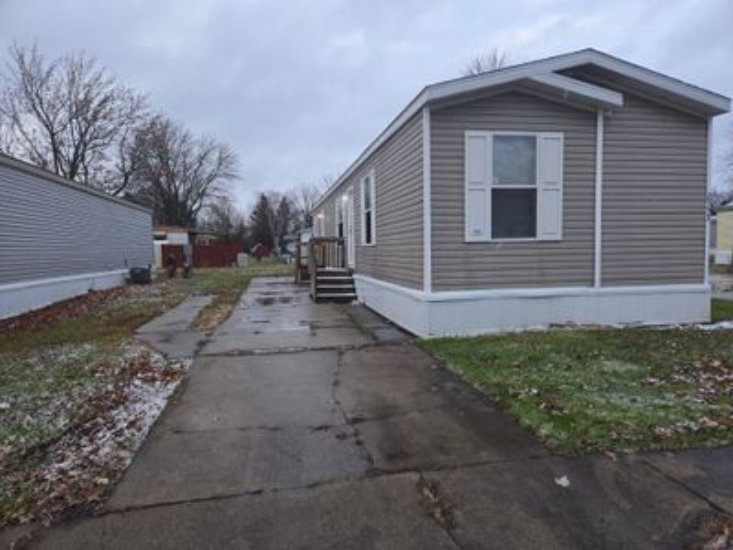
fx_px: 487
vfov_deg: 58.9
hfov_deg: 73.9
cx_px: 366
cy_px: 275
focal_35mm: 23
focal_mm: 5.4
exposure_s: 1/191
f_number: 1.8
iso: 25
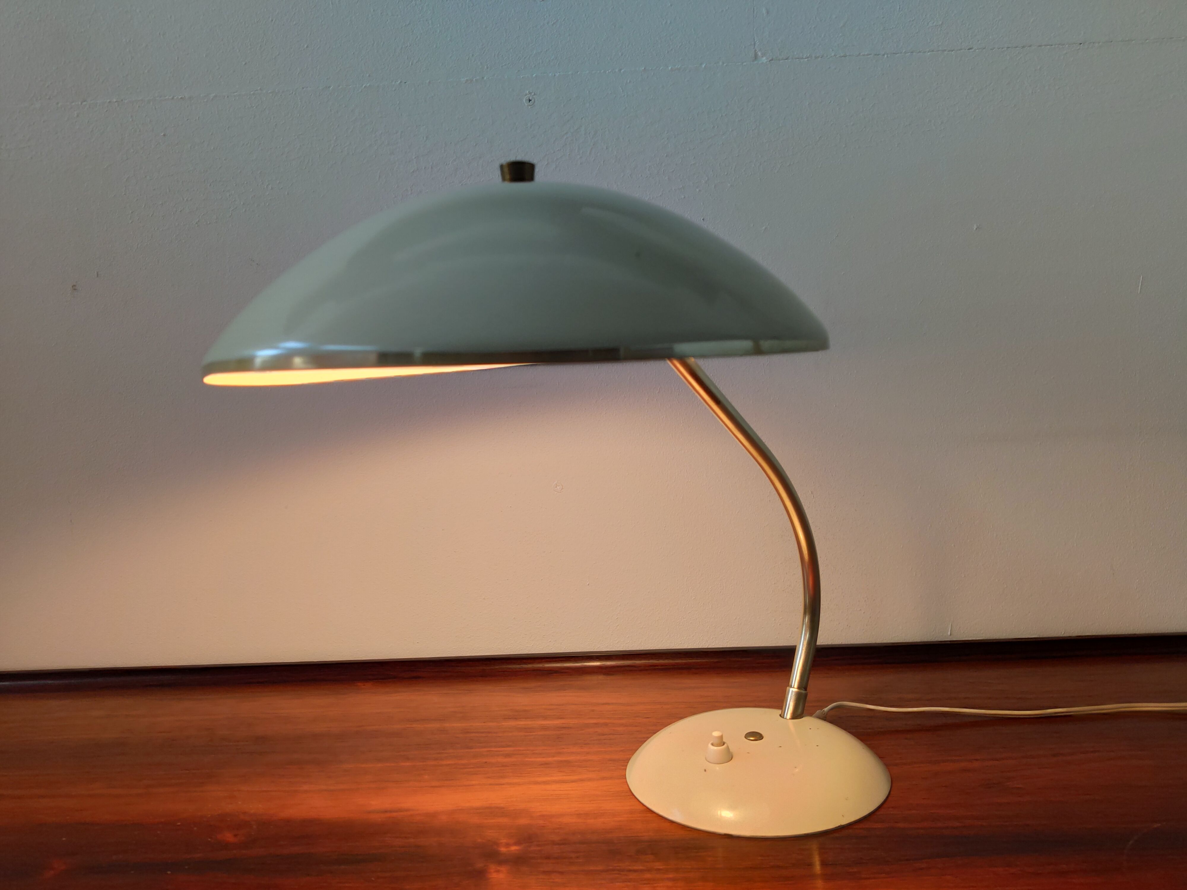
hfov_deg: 67.3
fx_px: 892
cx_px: 594
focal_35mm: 26
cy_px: 445
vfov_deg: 53.1
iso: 248
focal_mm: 4.75
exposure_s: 1/100
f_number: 1.75
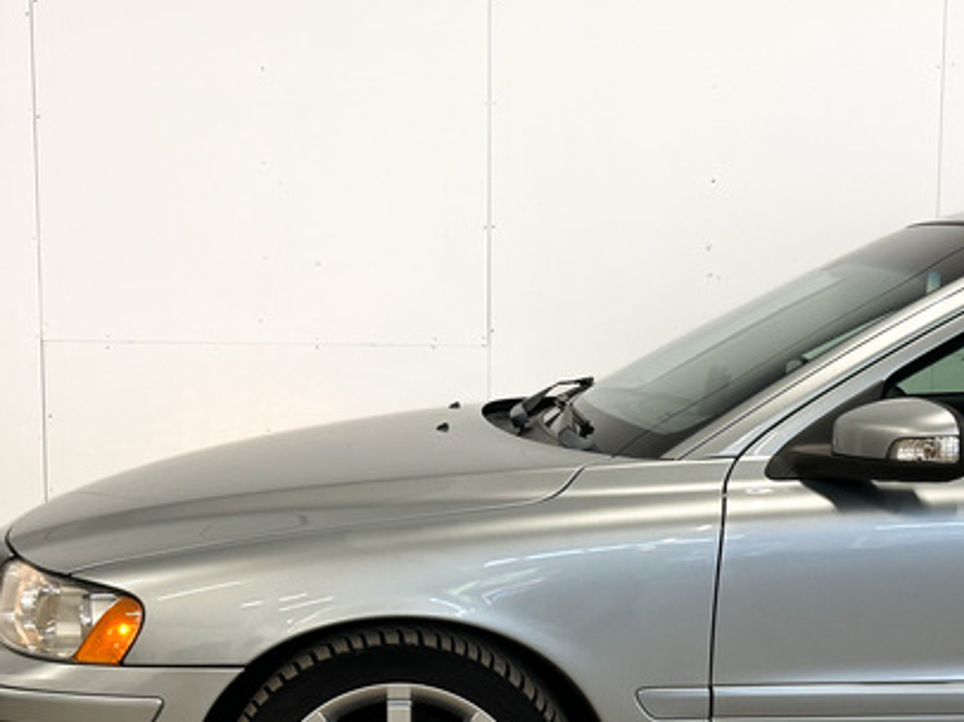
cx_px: 570
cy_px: 506
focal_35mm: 71
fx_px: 1976
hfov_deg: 27.4
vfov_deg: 20.6
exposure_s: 1/50
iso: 100
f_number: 1.8
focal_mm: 6.86
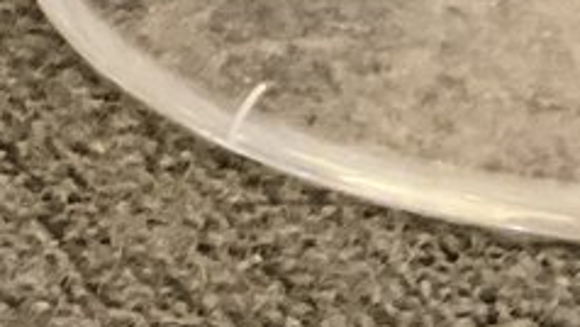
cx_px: -1205
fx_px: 3092
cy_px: 184
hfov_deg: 8.7
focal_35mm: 201
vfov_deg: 6.0
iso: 500
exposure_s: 1/30
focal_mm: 3
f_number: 1.8
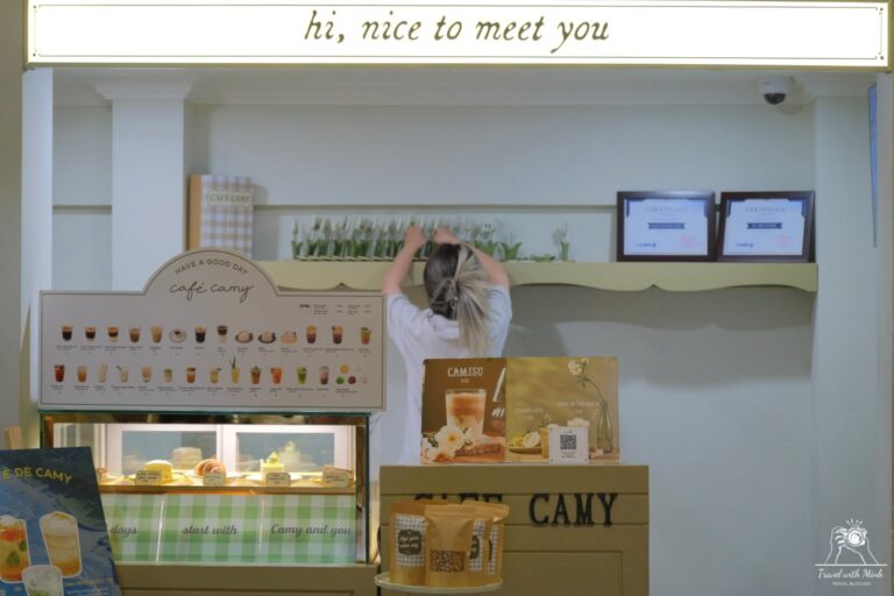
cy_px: 298
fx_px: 2036
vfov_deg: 16.7
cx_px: 447
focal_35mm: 82
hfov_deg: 24.8
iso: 800
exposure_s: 1/100
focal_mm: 54.7
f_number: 2.8
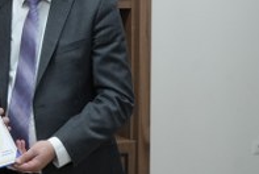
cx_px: -21
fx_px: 569
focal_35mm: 79
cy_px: 38
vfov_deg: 17.2
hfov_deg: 24.1
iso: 1600
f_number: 4
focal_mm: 33
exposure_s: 1/160
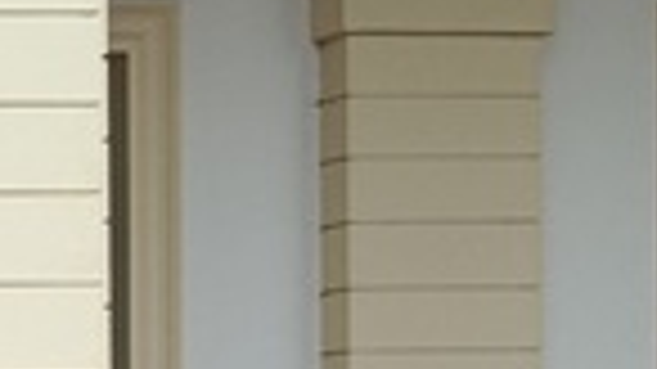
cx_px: -1228
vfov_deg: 6.6
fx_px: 3117
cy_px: 698
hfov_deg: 9.7
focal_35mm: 179
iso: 106
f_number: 1.7
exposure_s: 1/100
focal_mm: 5.24
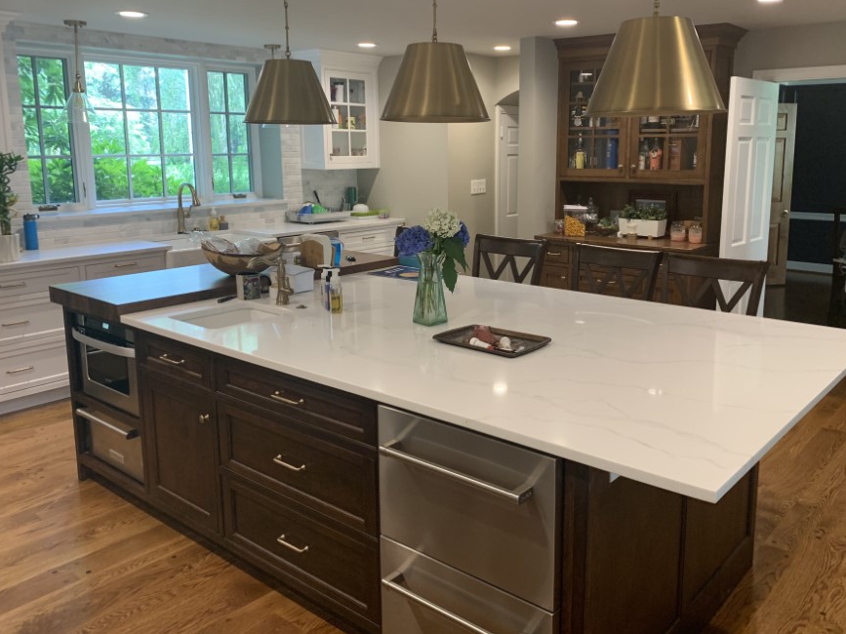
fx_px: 733
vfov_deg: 46.6
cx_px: 465
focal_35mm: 30
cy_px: 269
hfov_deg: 59.8
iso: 125
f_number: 1.8
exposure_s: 1/60
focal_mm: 4.25
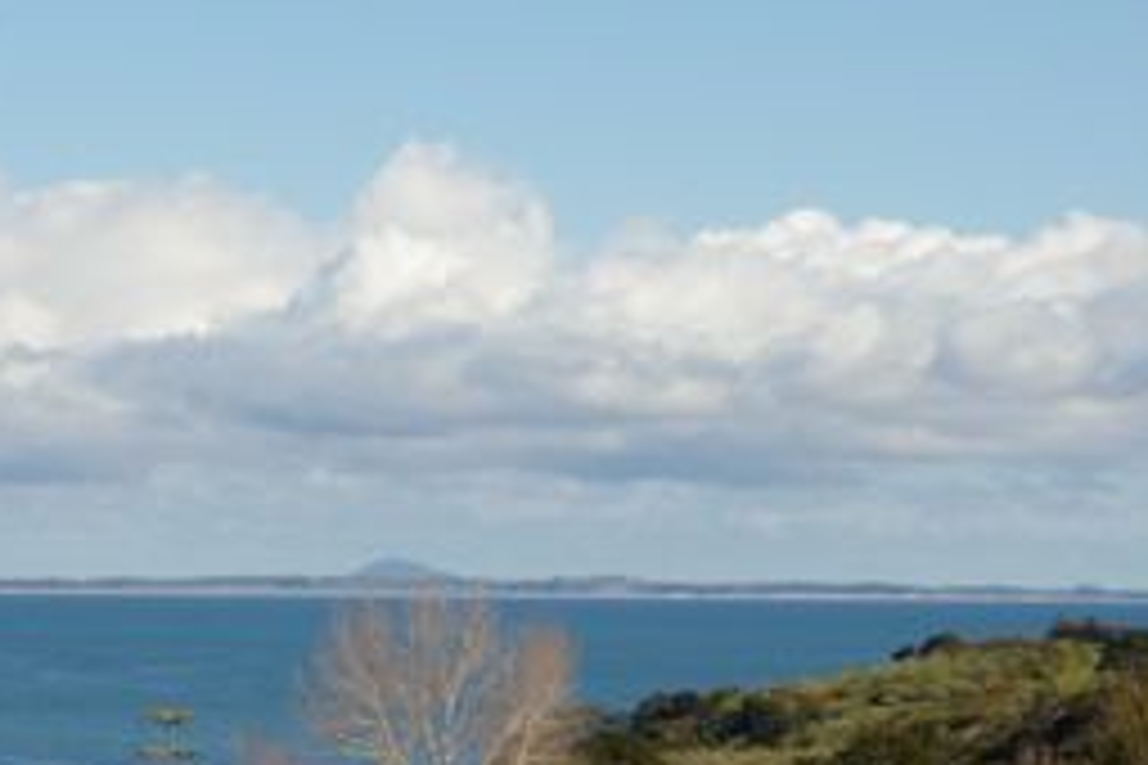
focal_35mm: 188
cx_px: 459
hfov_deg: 10.9
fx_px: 5995
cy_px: 560
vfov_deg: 7.3
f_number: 9.5
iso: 200
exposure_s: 1/500
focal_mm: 68
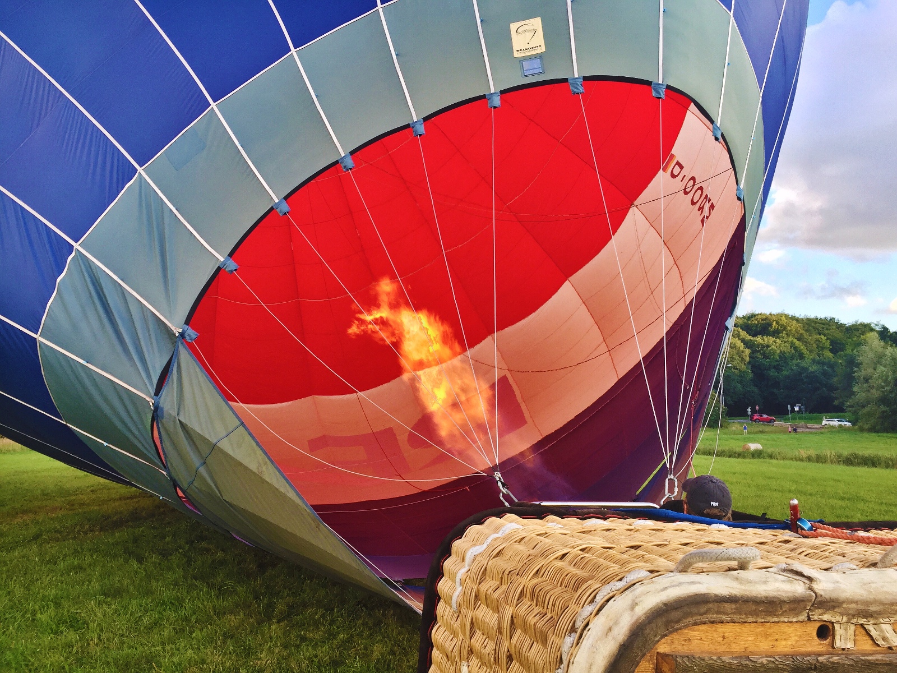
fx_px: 751
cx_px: 448
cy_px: 336
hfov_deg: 61.7
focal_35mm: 29
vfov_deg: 48.2
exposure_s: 1/148
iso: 32
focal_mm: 4.15
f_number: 2.2
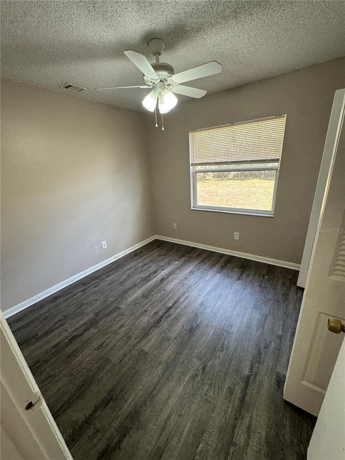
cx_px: 172
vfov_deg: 102.1
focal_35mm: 14
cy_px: 230
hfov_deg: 85.7
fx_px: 186
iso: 125
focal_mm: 2.22
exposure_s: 1/99
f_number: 2.2
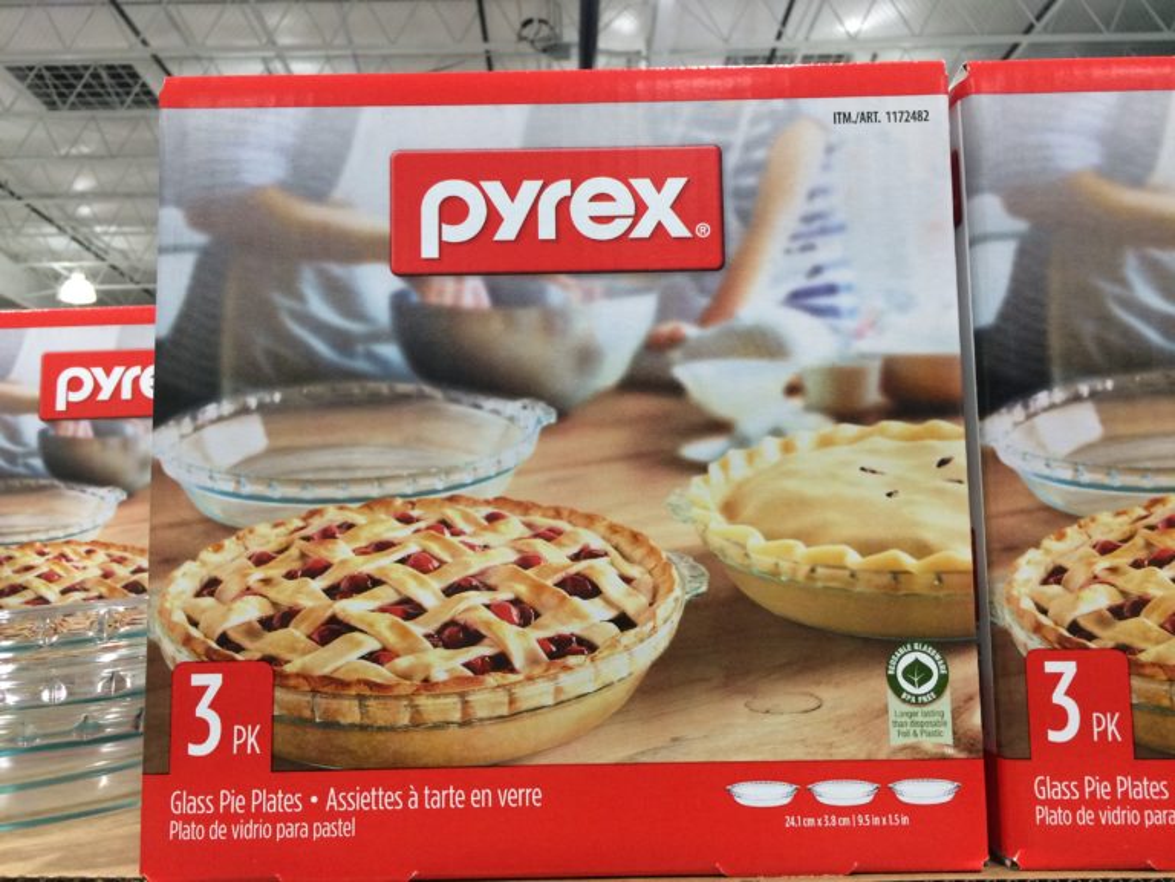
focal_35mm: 29
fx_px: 984
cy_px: 441
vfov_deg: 48.2
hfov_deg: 61.7
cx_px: 588
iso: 80
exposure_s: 1/33
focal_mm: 4.15
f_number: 2.2
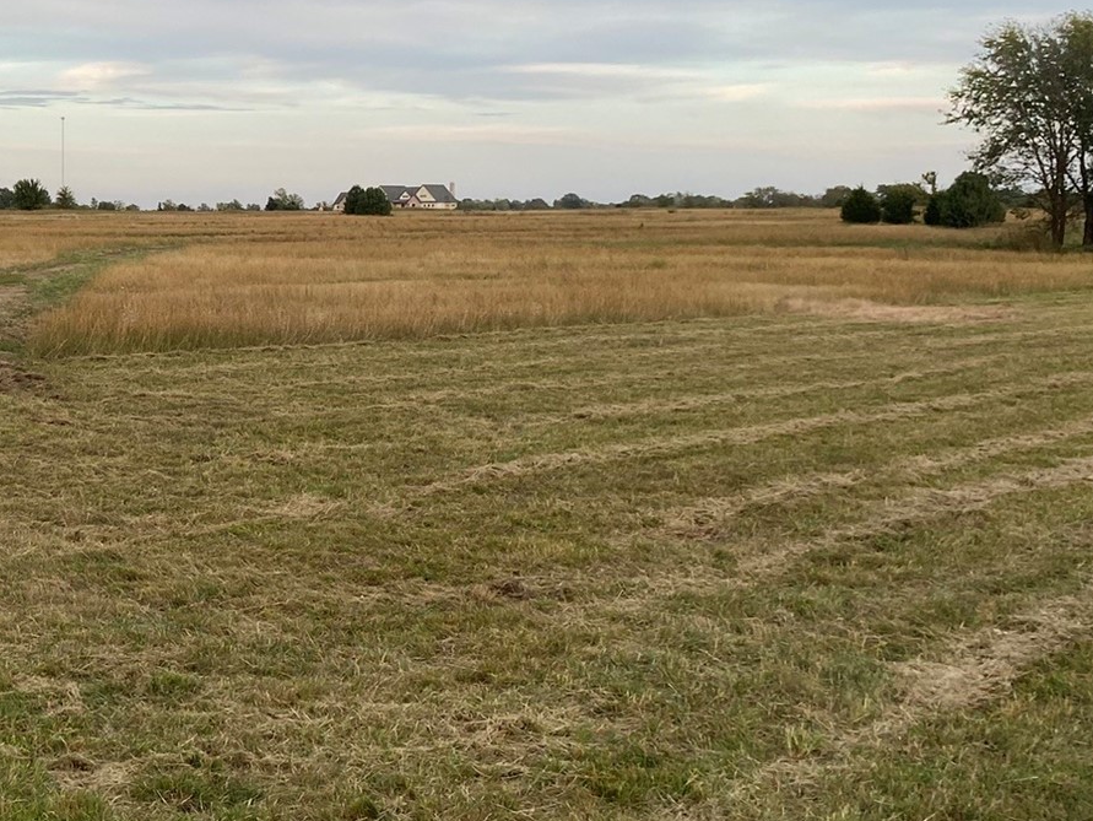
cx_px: 32
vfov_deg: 26.1
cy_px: 356
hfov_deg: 32.0
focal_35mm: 56
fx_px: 1769
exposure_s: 1/193
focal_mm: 4.25
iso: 32
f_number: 1.8
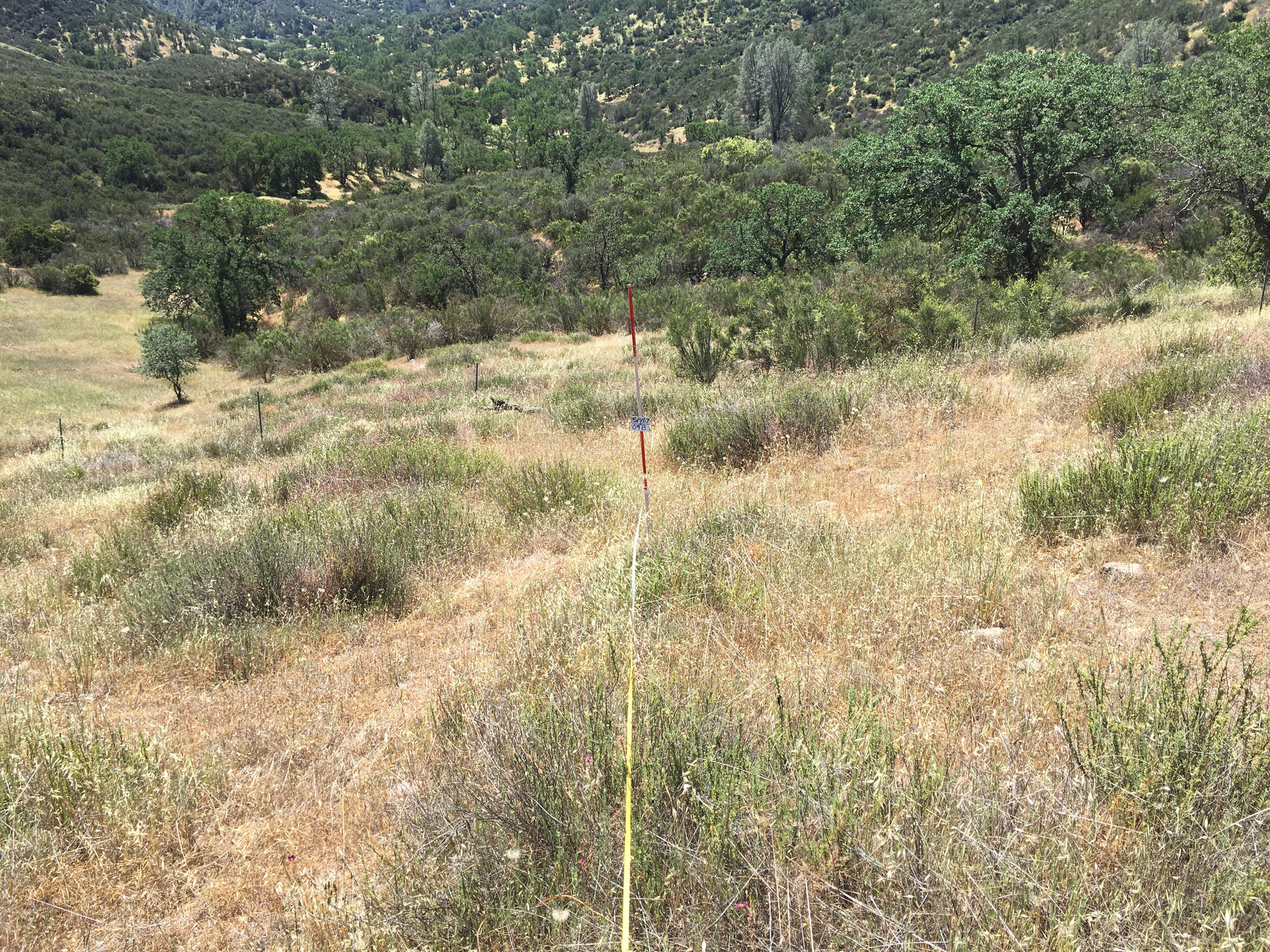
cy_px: 476
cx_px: 635
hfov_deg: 61.7
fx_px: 1064
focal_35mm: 29
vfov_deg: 48.2
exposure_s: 1/850
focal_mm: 4.15
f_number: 2.2
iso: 25
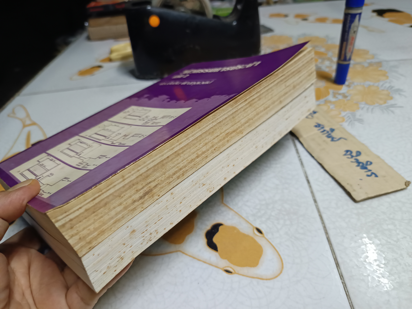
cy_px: 154
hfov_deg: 71.6
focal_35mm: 24
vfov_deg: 56.8
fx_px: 286
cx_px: 206
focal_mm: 5.31
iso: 1201
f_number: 1.7
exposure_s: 1/33.3
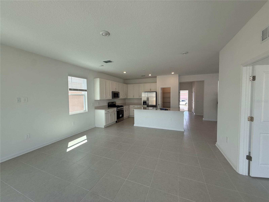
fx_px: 109
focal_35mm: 14
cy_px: 101
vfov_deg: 85.7
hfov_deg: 102.1
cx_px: 134
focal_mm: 2.22
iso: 64
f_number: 2.2
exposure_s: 1/234
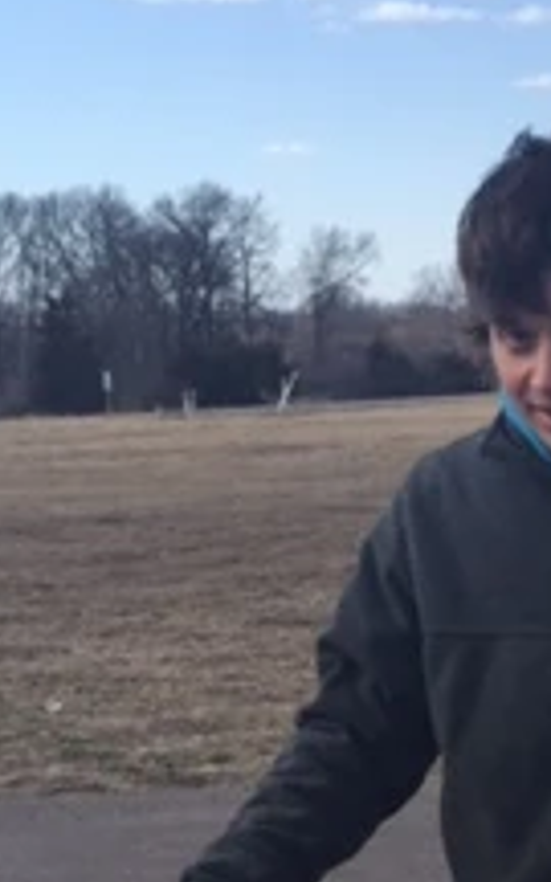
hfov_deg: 14.2
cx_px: 539
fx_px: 2186
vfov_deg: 21.9
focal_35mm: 91
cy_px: 886
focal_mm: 4.15
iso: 32
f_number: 2.2
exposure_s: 1/1099
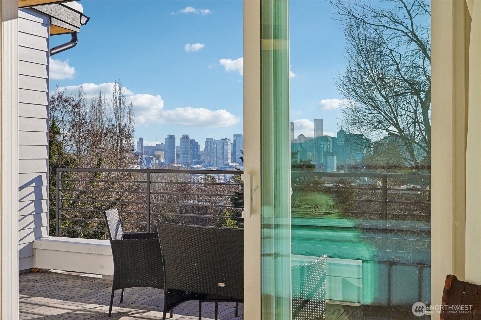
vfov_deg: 31.9
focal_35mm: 42
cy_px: 160
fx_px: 561
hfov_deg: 46.4
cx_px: 240
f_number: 8
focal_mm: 28
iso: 100
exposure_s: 1/250
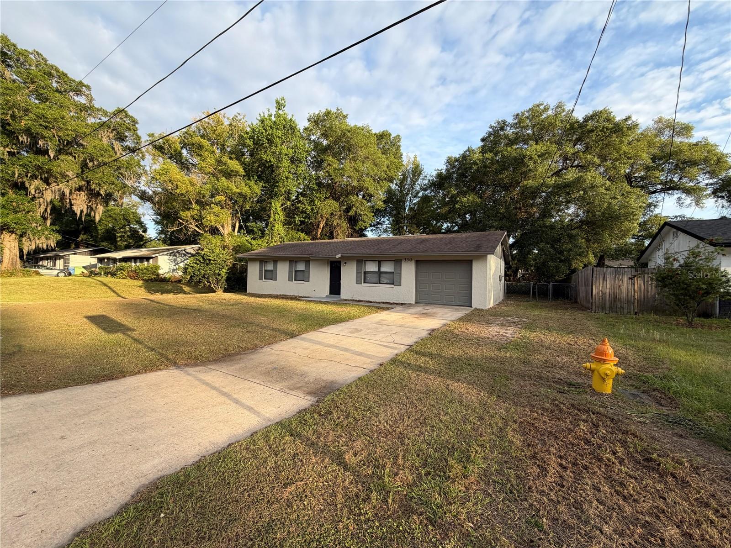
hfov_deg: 102.1
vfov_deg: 85.7
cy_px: 274
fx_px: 296
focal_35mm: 14
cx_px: 366
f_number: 2.2
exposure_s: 1/502
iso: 64
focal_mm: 2.22
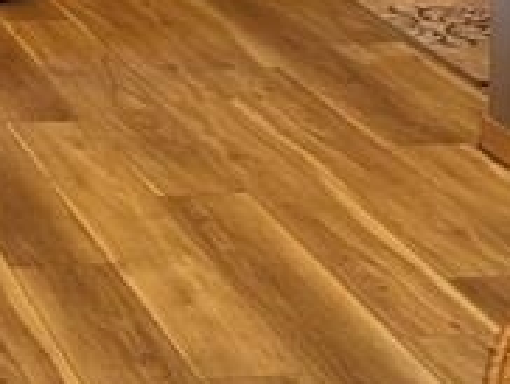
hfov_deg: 13.3
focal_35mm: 135
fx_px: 1992
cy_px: -297
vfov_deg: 10.4
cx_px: -370
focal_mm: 6.76
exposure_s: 1/60
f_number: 1.78
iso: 160
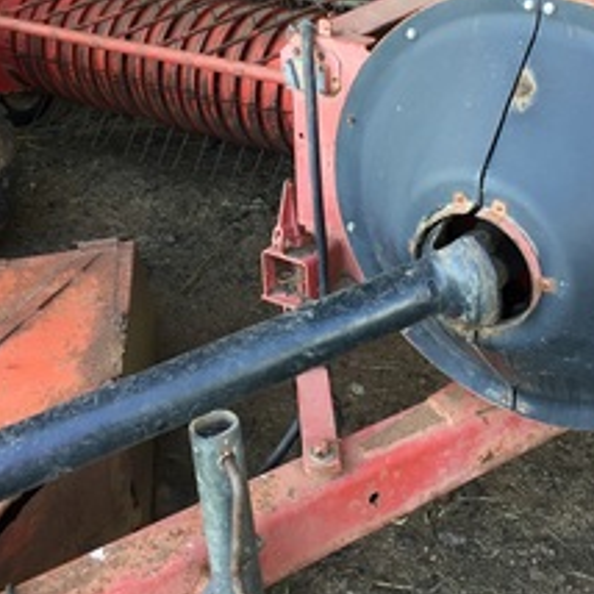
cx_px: 341
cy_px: 158
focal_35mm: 48
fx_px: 932
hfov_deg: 35.3
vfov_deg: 34.7
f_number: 2.2
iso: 32
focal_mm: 4.15
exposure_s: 1/33
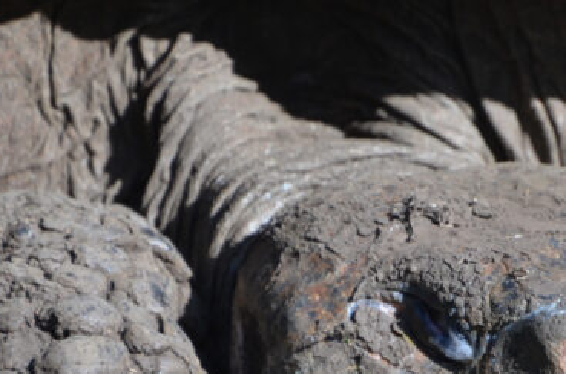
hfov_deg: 1.7
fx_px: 19571
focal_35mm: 1248
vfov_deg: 1.1
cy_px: 360
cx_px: 578
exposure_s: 1/250
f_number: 5.6
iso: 450
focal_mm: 300
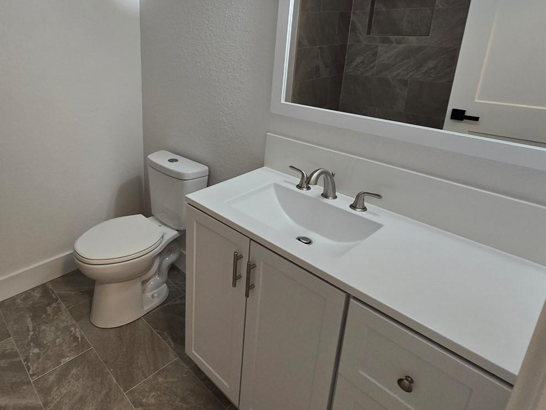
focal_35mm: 21
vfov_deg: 62.0
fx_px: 331
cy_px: 139
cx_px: 150
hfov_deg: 74.4
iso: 100
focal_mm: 2.2
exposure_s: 1/60
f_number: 2.2
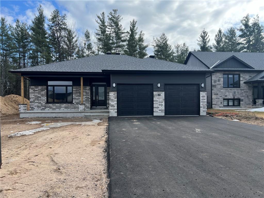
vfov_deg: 53.1
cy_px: 99
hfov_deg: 67.3
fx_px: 198
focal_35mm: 26
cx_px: 132
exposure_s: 1/1808
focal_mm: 5.7
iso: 50
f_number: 1.5
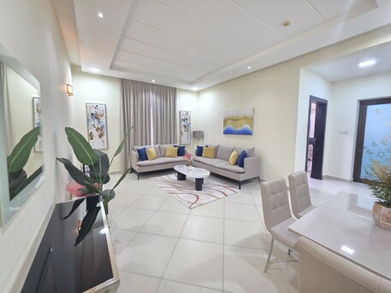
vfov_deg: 89.9
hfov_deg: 106.2
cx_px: 196
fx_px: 147
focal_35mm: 13
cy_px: 146
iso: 320
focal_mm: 2.2
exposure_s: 1/50
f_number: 1.9
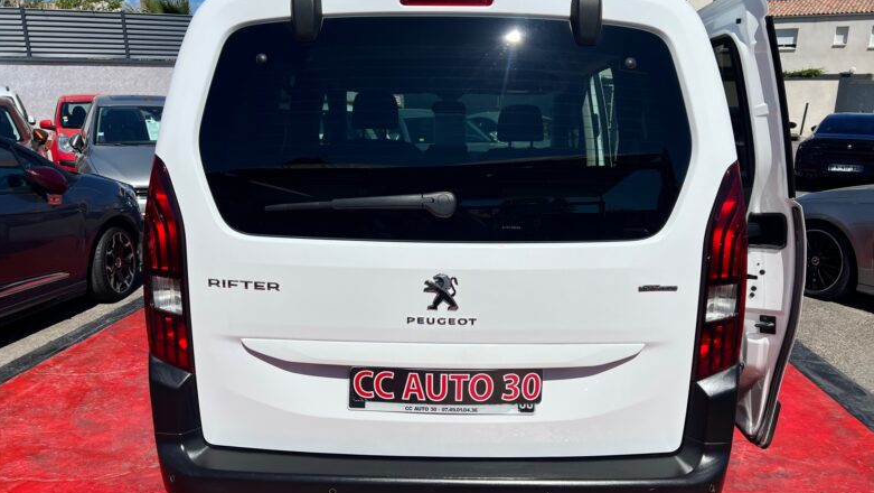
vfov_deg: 40.1
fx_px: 672
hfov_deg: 66.0
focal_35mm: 29
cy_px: 280
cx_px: 444
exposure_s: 1/11364
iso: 50
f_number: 1.5
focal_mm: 5.7
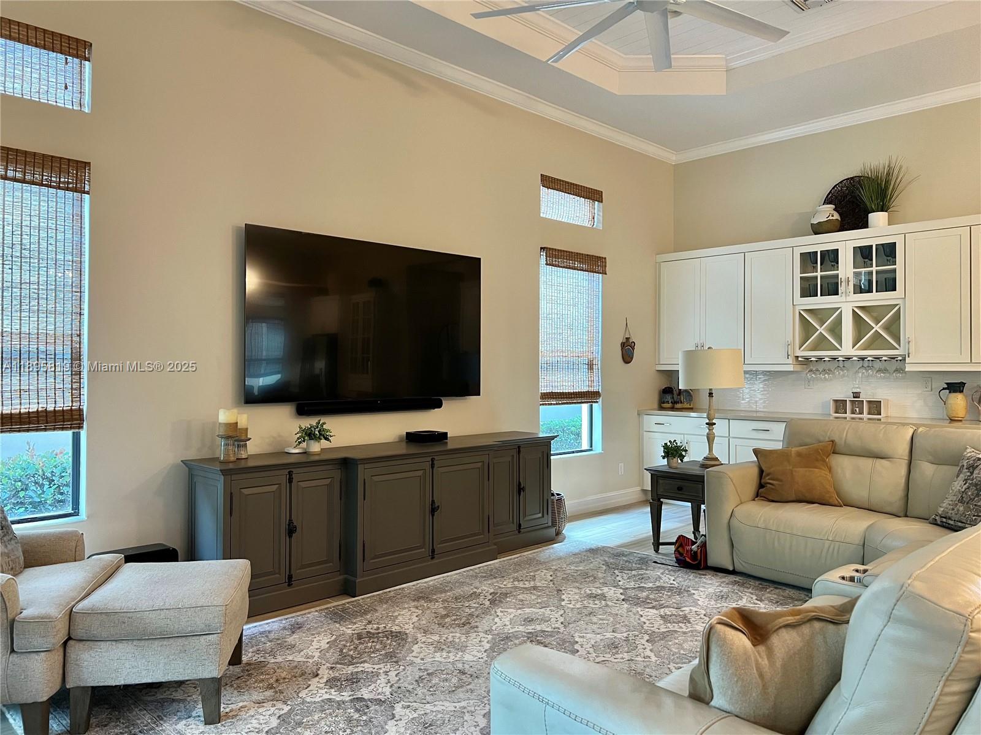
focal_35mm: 26
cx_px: 490
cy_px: 368
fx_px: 737
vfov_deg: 53.1
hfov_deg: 67.3
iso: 160
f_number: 1.5
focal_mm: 5.7
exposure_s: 1/60
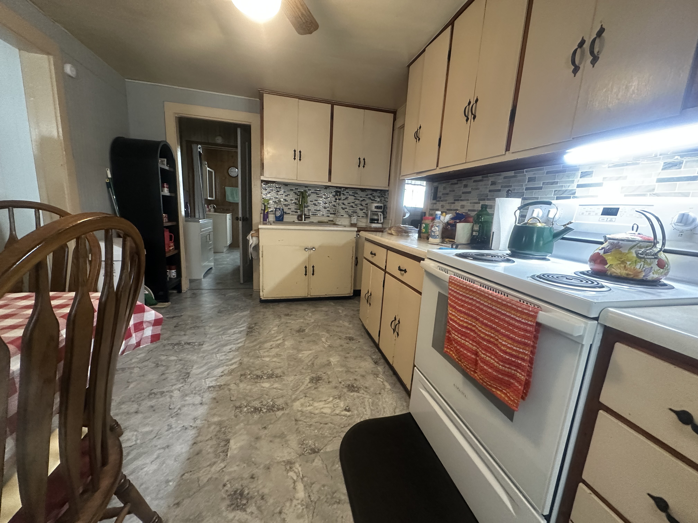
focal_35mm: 14
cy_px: 262
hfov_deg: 102.1
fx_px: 282
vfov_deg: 85.7
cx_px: 349
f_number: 2.2
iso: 500
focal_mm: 2.22
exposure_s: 1/60
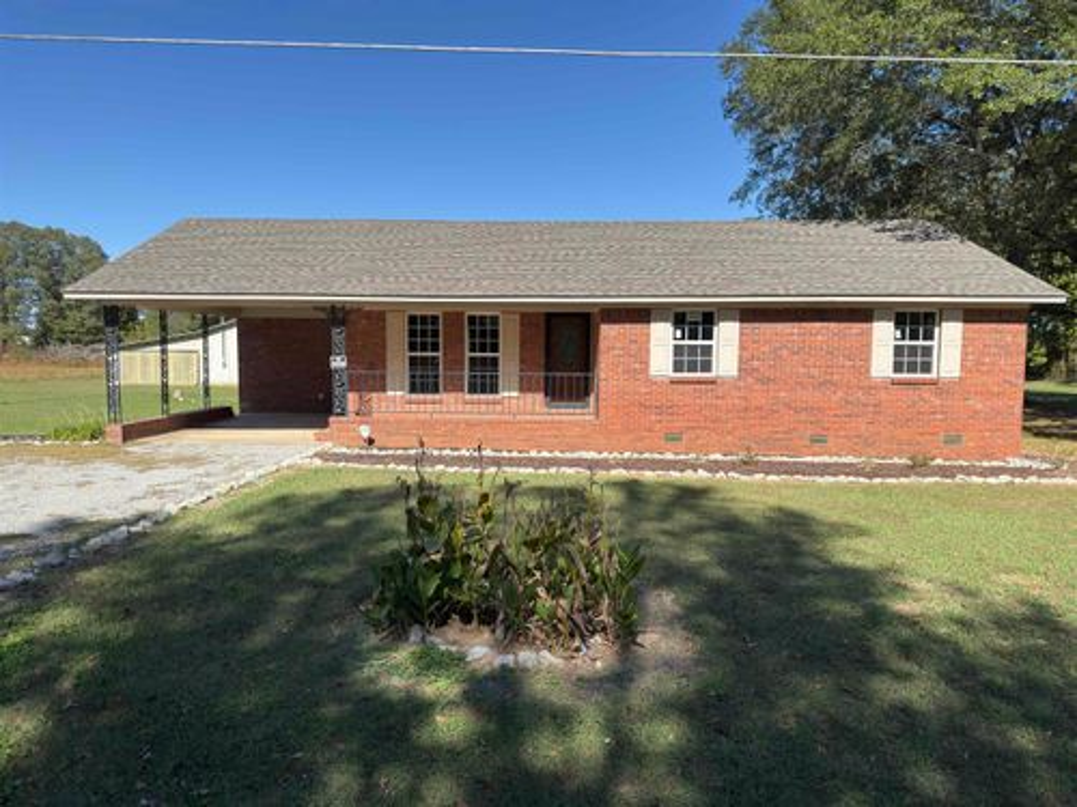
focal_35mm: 24
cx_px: 538
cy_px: 404
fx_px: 747
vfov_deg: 56.8
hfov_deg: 71.6
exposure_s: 1/3497
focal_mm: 6.76
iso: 64
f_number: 1.78
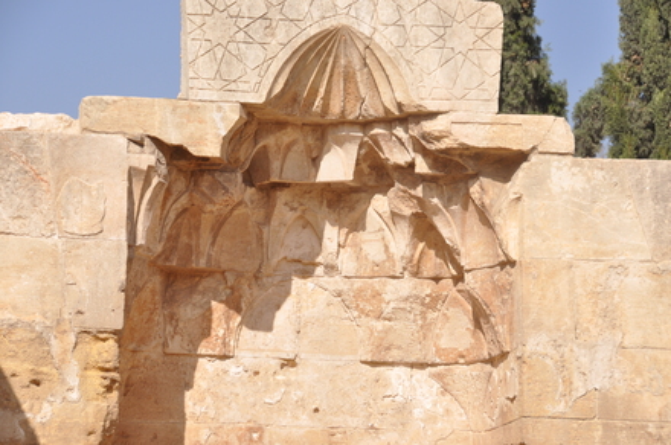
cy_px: 222
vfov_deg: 8.7
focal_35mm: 158
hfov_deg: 13.1
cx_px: 336
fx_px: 2931
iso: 200
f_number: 11
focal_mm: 105
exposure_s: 1/500
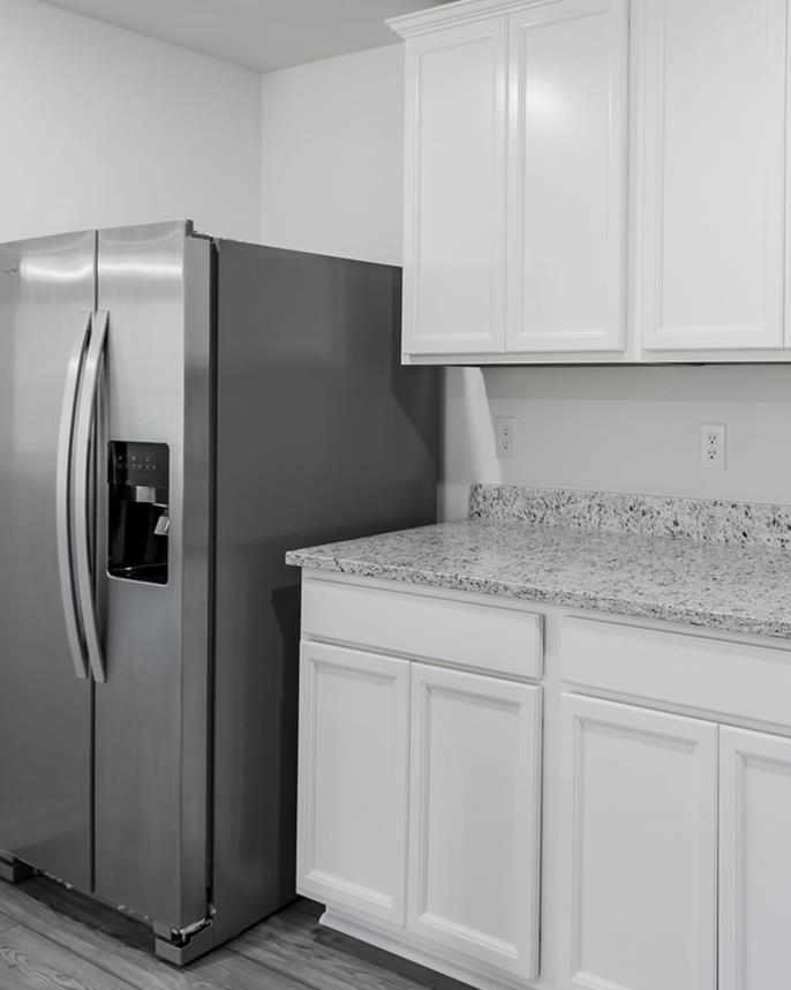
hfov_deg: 33.8
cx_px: 710
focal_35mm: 42
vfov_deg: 43.6
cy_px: 384
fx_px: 1229
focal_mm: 16
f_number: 8
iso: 100
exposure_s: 1/25
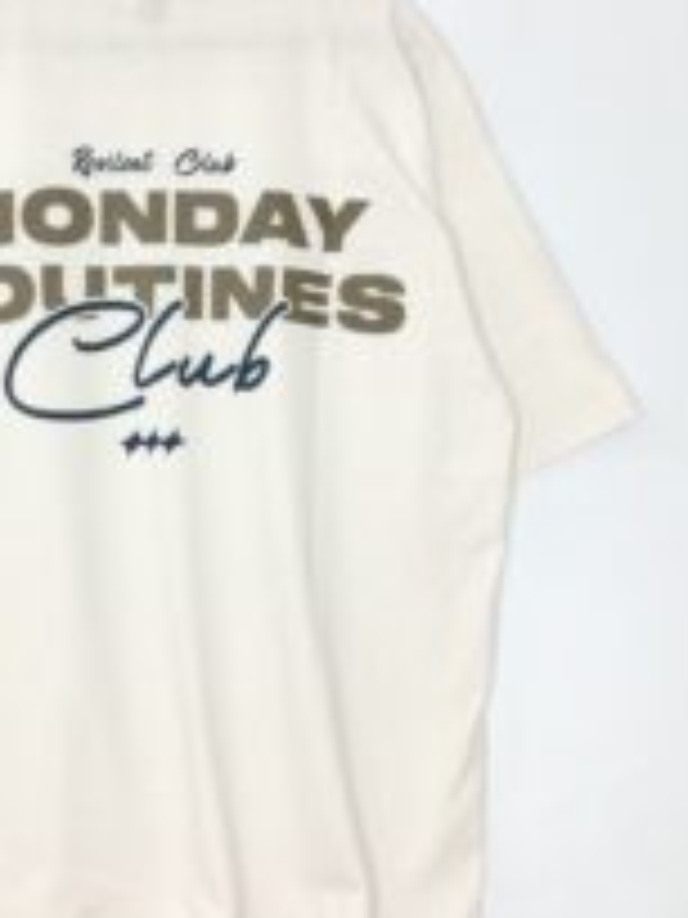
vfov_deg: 34.9
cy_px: 432
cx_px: 171
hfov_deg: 26.2
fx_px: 1458
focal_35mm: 55
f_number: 1.8
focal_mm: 4.27
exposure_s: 1/15
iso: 100
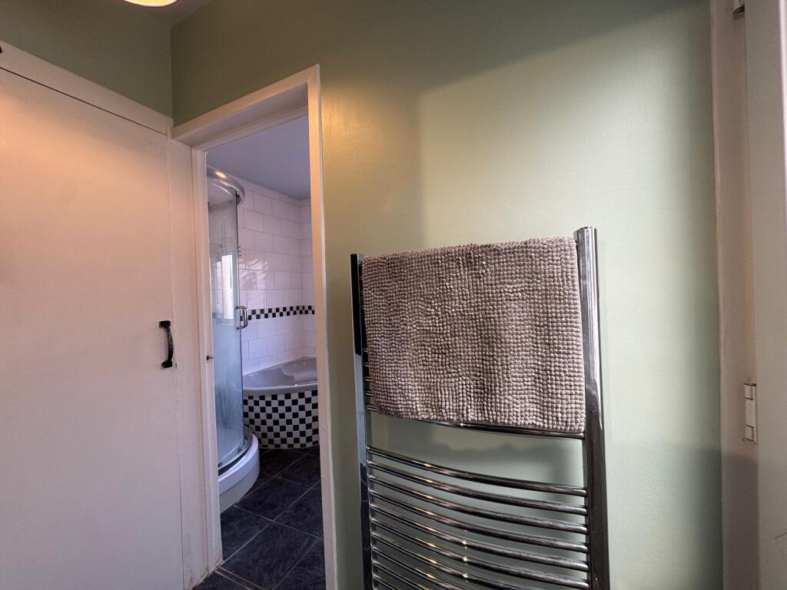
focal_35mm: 14
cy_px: 295
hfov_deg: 102.1
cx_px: 394
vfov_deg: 85.7
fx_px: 318
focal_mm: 2.22
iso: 125
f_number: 2.2
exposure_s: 1/99
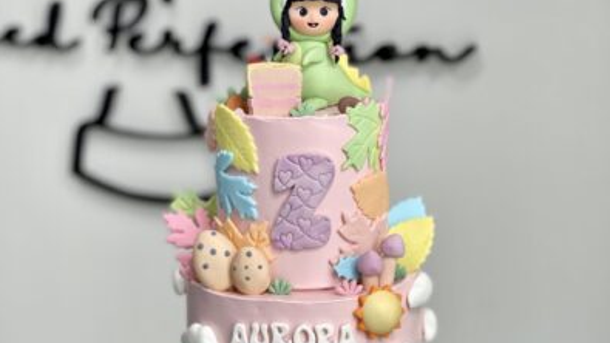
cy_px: 274
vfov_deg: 12.8
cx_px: 303
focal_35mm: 94
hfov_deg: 22.7
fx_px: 1520
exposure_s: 1/121
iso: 64
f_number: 2.2
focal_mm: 7.5
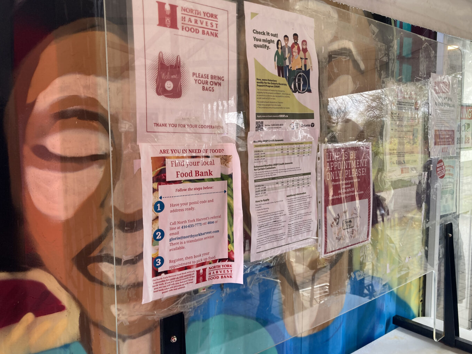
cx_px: 244
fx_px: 395
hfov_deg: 61.6
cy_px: 175
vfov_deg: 48.2
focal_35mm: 29
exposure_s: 1/120
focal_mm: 3.99
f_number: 1.8
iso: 80
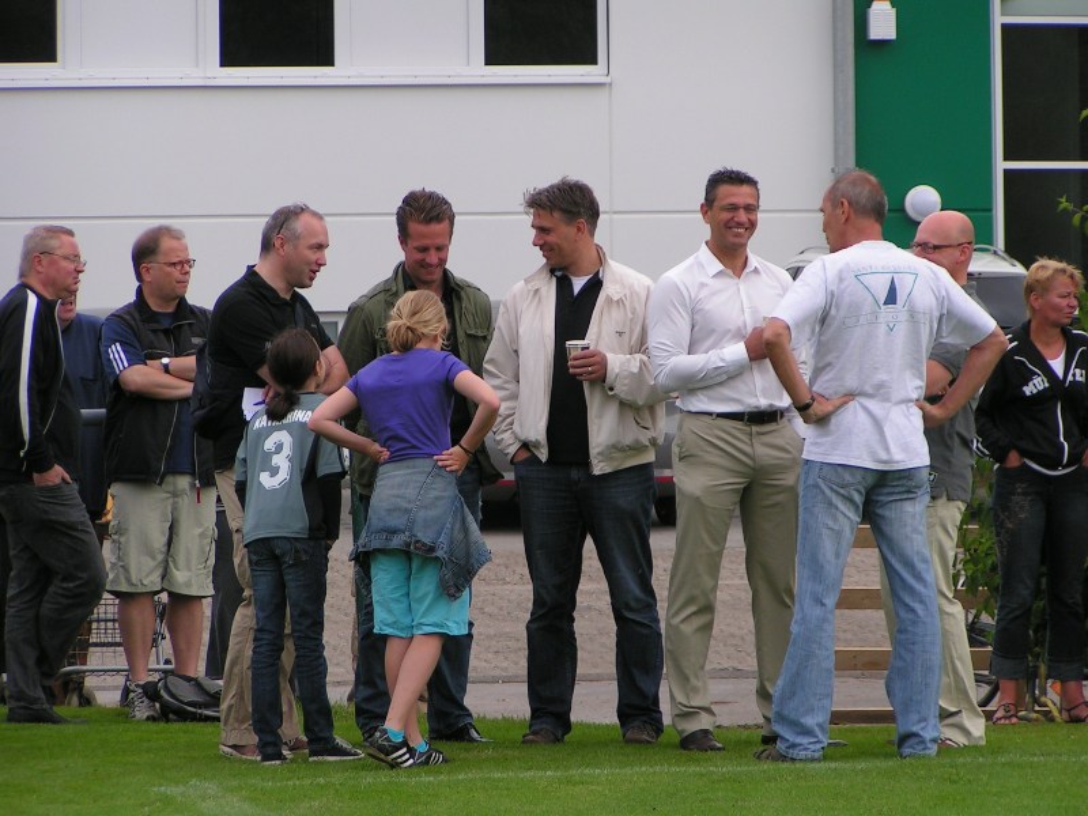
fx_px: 6192
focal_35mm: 197
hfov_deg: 10.0
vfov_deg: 7.5
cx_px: 544
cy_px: 408
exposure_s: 1/320
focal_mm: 30.1
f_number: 3.5
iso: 50
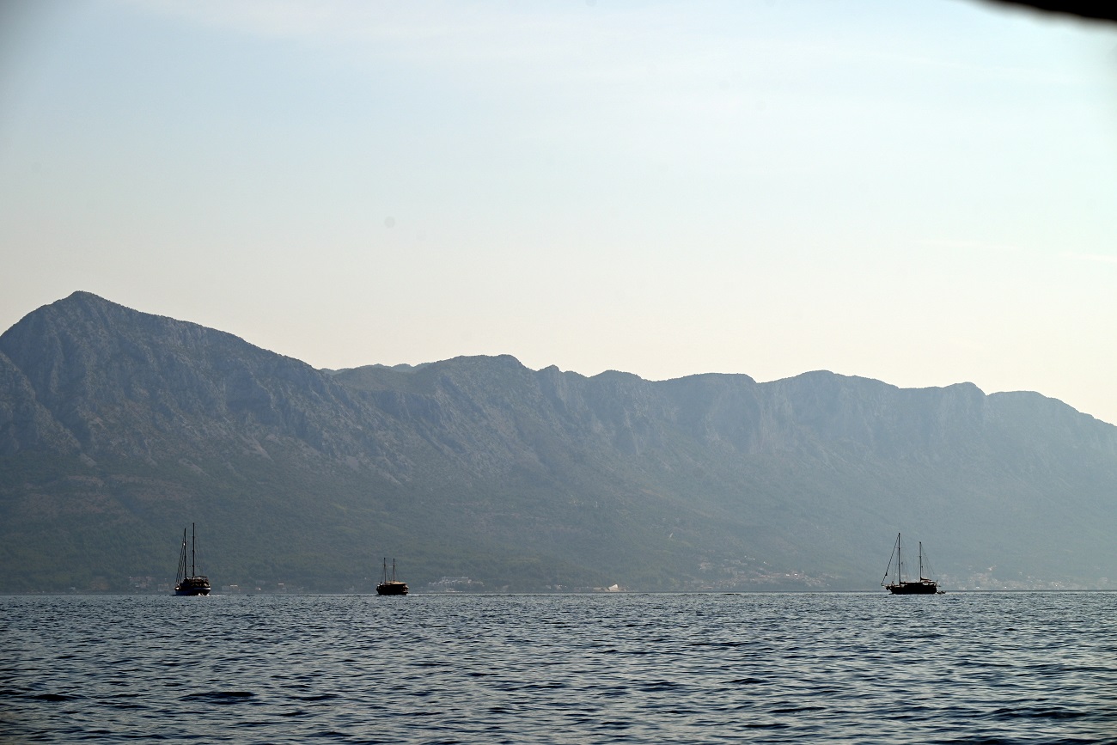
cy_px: 372
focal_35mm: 125
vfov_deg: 11.0
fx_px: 3879
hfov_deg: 16.4
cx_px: 558
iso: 100
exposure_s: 1/1000
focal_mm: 125
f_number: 8
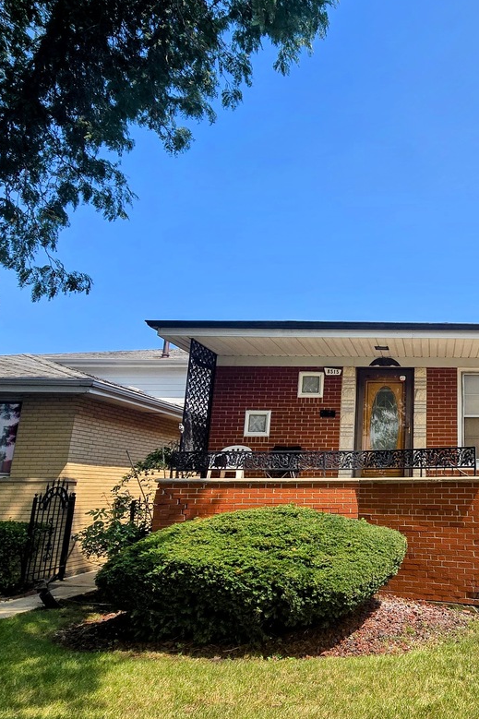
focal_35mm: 25
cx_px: 444
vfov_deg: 71.5
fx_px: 499
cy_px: 370
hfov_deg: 45.7
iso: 50
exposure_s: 1/1874
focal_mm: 2.2
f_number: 2.2
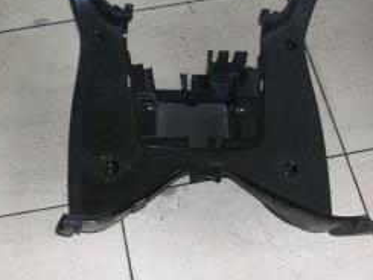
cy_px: 74
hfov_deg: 26.7
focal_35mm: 73
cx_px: 180
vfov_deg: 20.0
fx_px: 787
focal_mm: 6.6
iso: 50
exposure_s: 1/60.1
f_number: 3
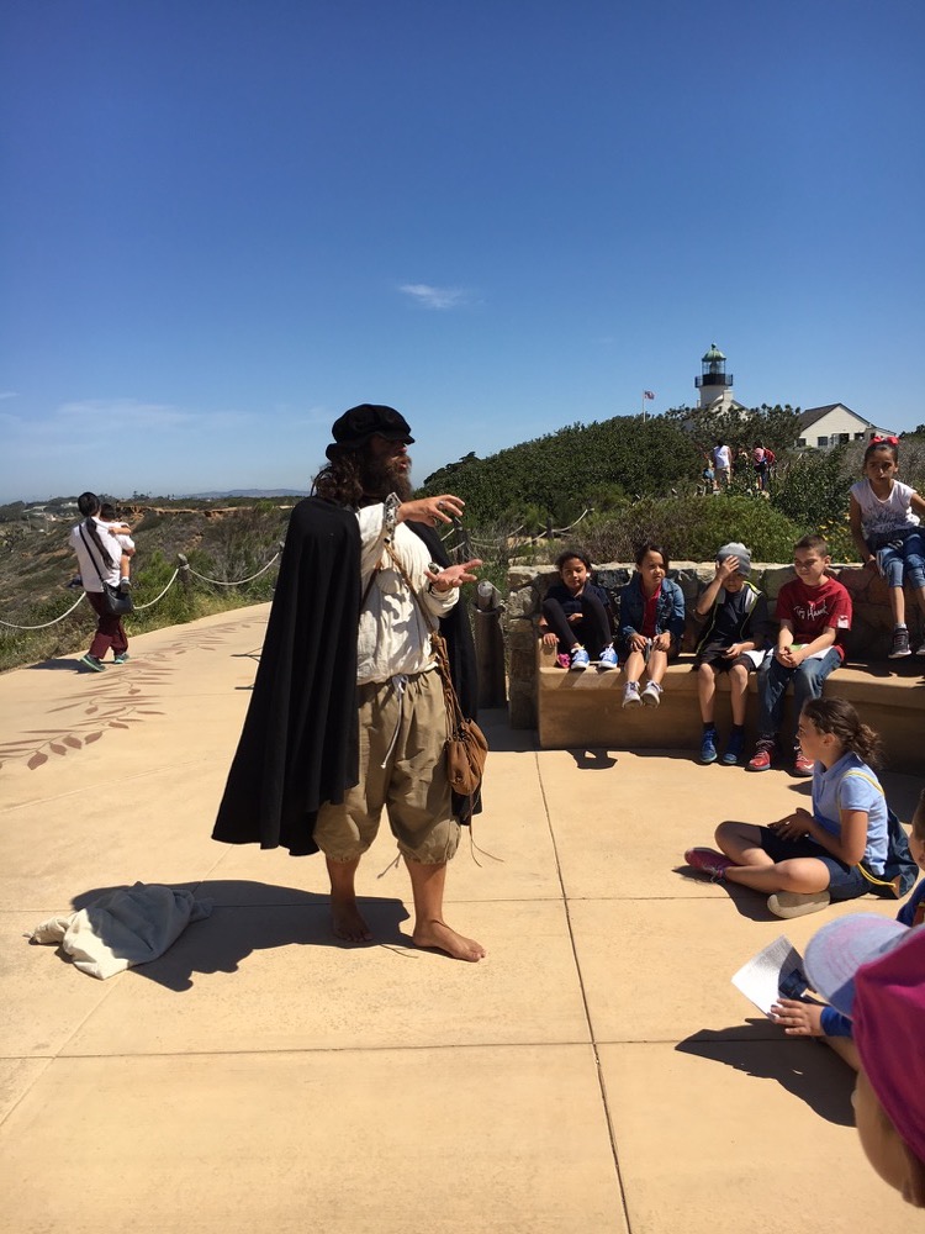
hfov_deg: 48.2
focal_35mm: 29
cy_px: 617
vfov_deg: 61.7
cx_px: 462
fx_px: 1033
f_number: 2.2
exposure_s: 1/2198
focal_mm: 4.15
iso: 25
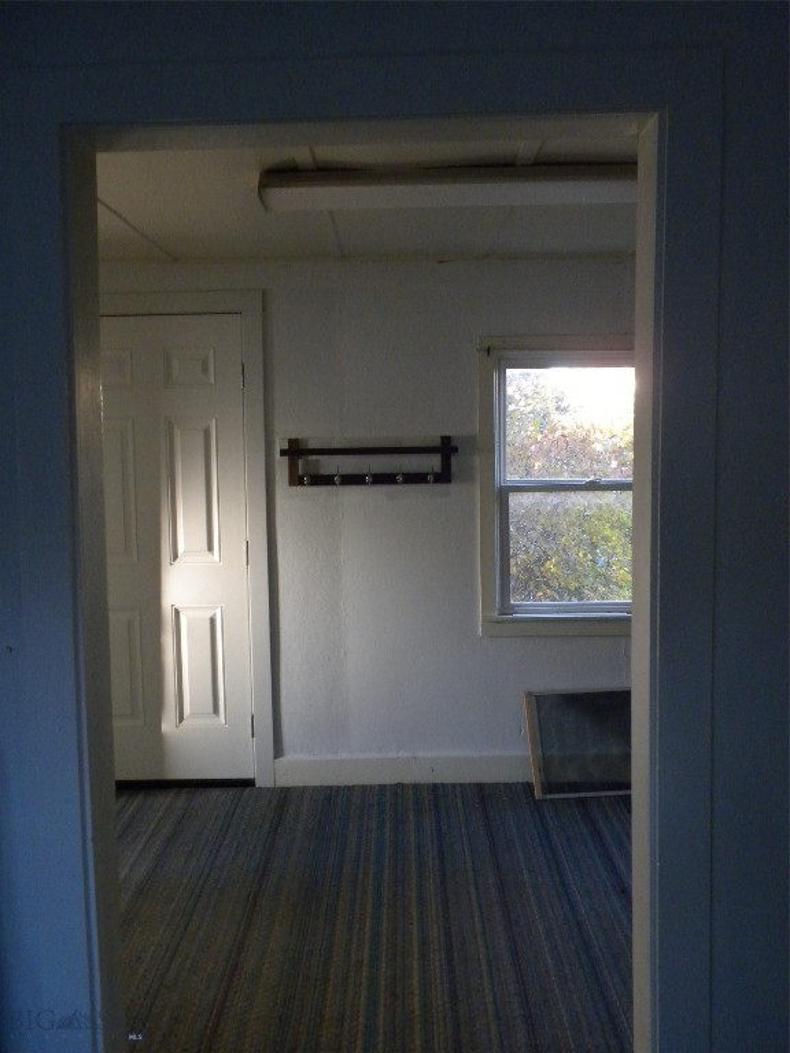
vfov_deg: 50.1
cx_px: 395
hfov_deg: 38.7
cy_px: 526
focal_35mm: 37
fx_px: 1126
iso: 400
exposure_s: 1/66.6
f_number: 3.5
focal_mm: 6.6
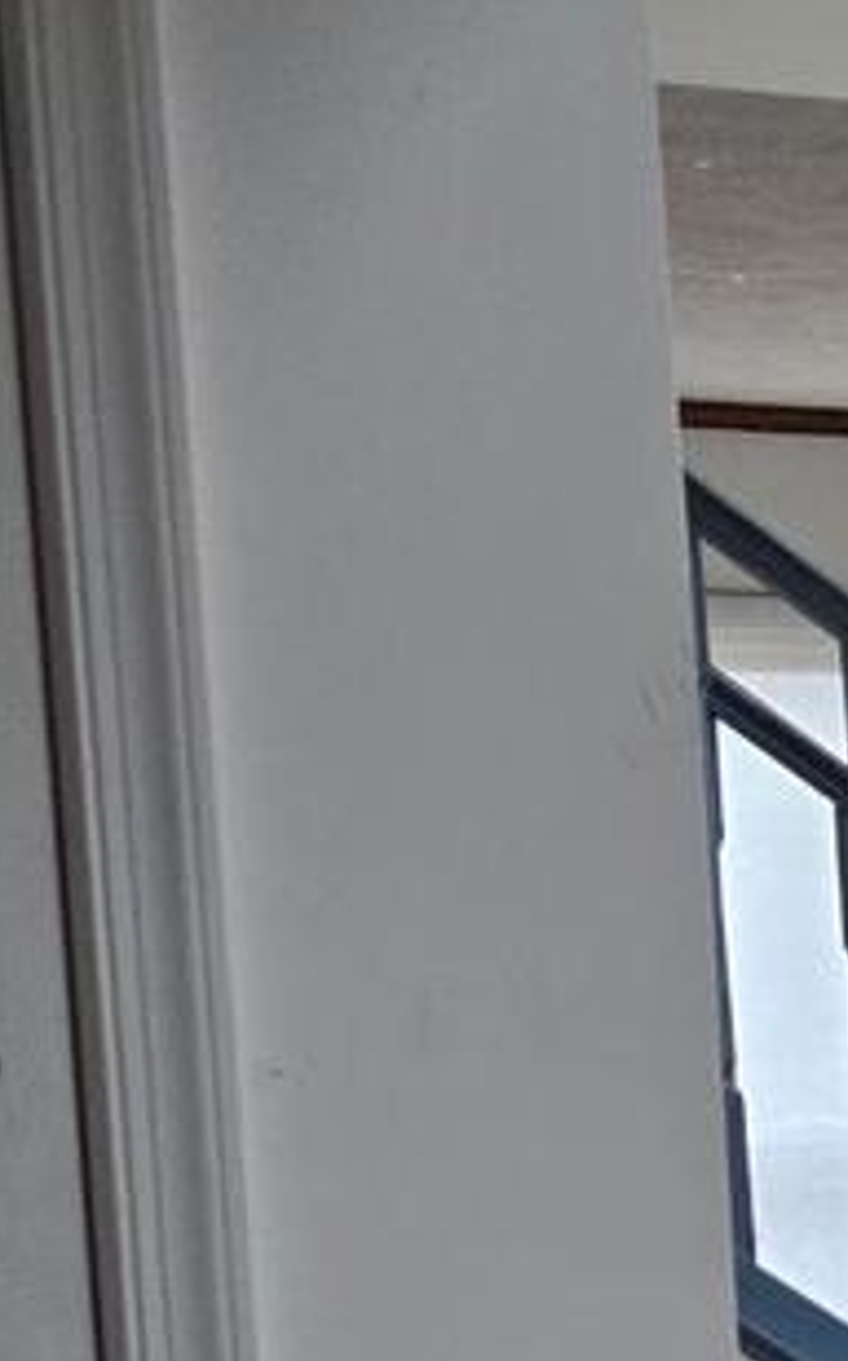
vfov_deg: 17.9
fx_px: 4223
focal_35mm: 114
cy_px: 1352
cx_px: 3109
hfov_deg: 8.2
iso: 200
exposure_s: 1/120
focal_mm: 6.3
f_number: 1.7
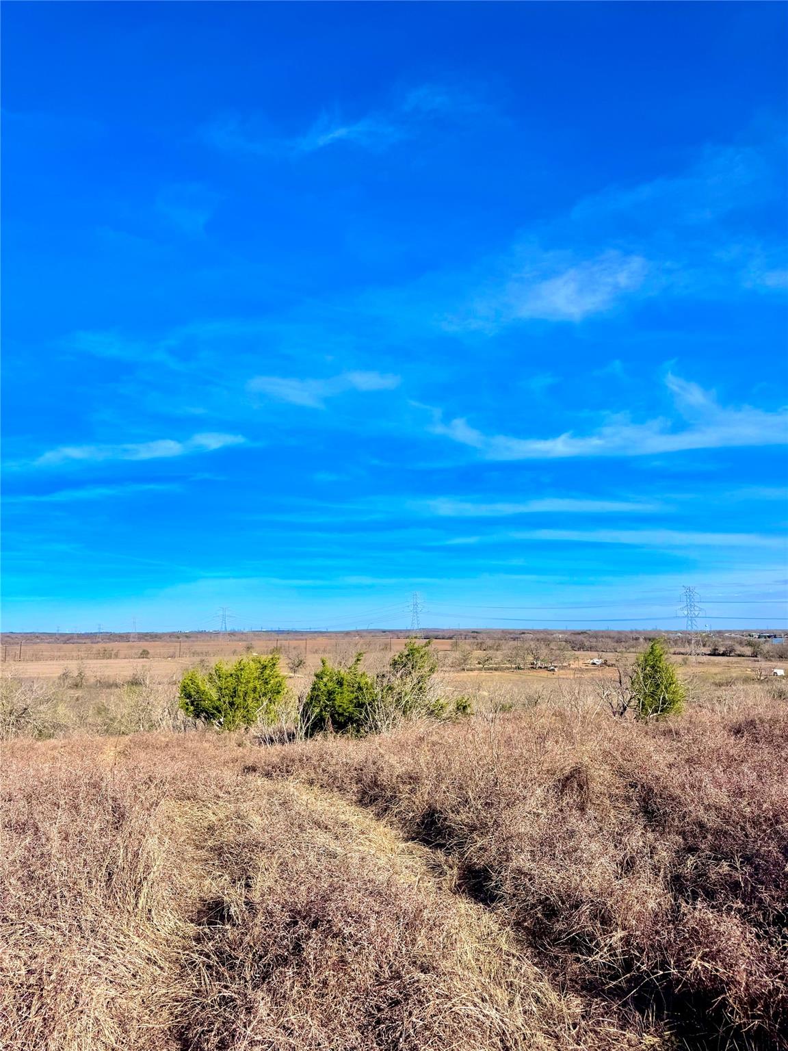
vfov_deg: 71.6
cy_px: 526
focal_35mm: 24
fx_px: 728
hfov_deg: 56.8
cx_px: 394
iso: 80
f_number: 1.78
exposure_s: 1/7092
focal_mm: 6.76
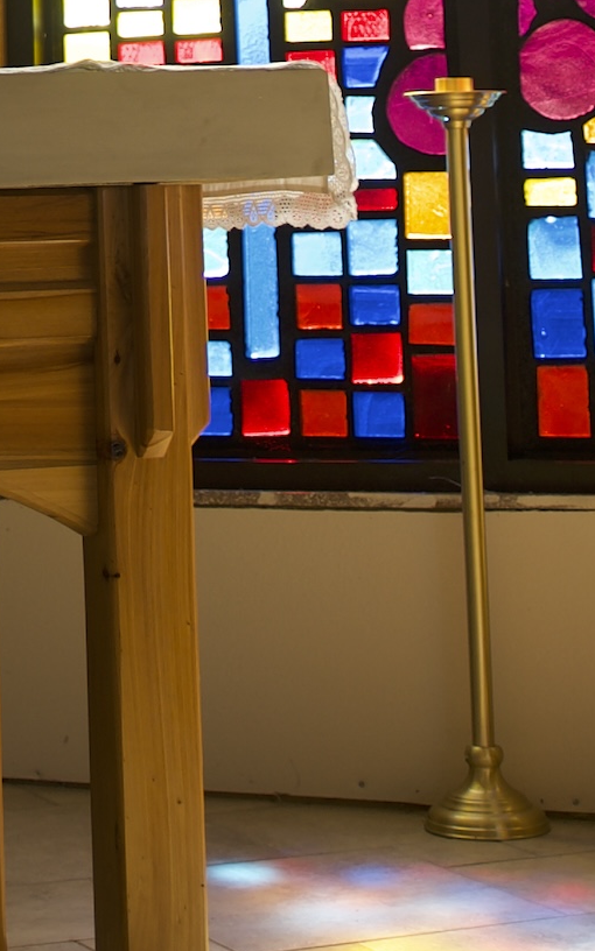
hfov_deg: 12.2
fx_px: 2724
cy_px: -314
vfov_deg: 18.4
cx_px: -99
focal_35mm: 105
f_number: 4
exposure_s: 1/60
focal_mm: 28
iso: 200
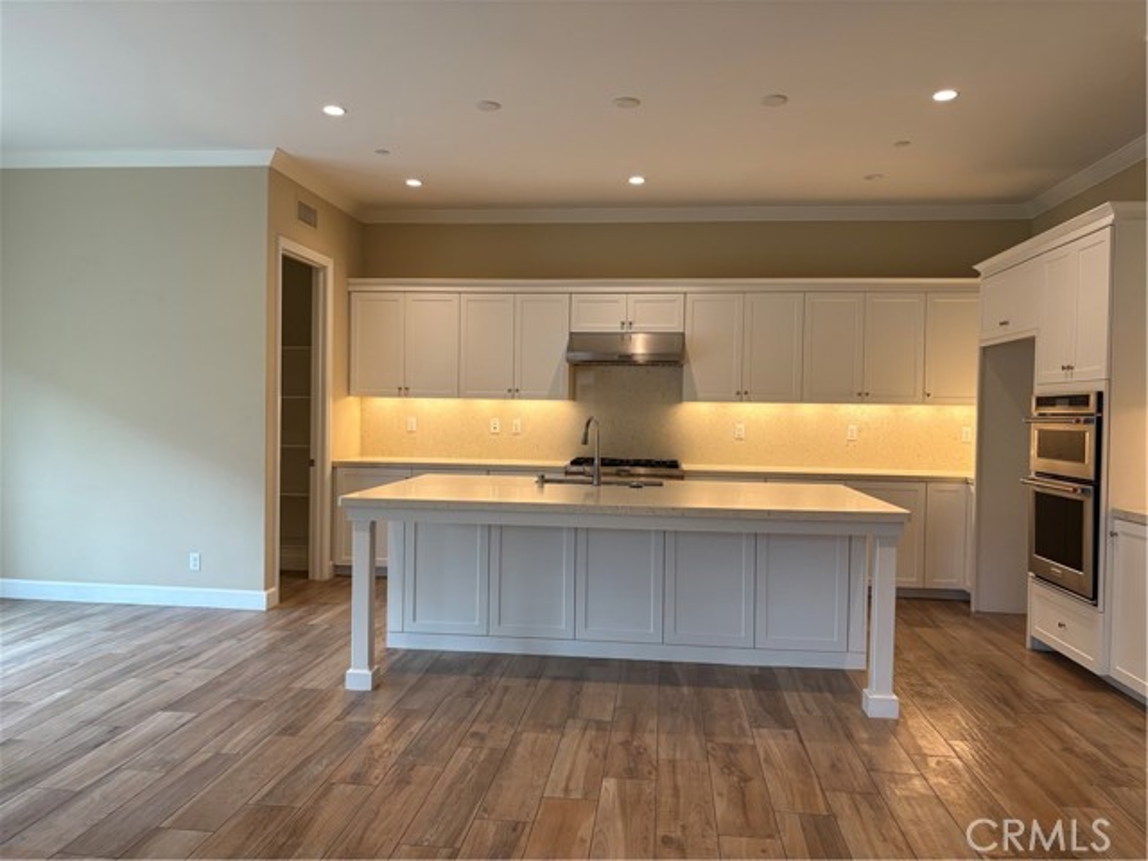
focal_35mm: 26
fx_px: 862
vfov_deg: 53.1
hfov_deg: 67.3
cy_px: 430
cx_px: 574
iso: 100
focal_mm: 5.96
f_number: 1.6
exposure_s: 1/120
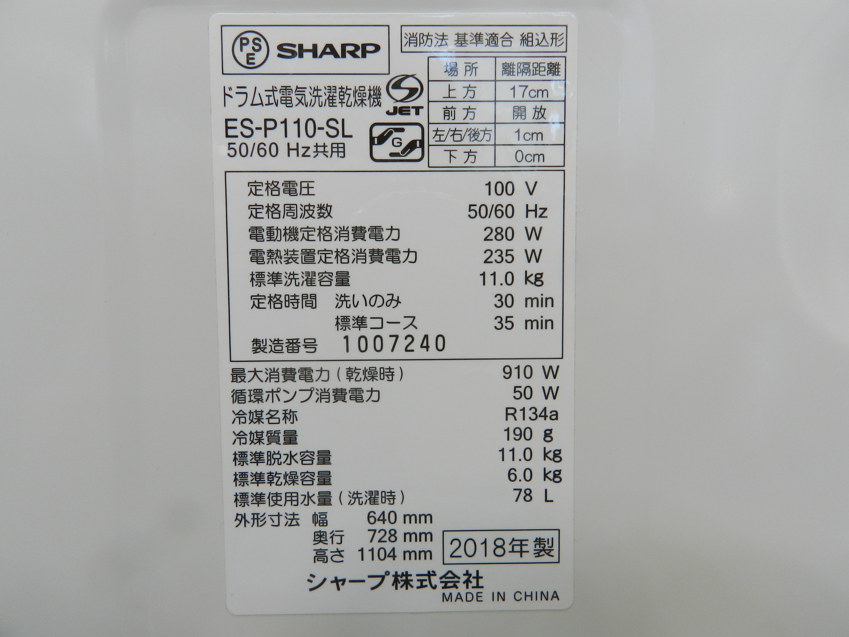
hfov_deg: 73.9
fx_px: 564
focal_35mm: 23
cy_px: 318
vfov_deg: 58.9
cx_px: 424
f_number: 3.4
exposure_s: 1/30
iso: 180
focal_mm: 4
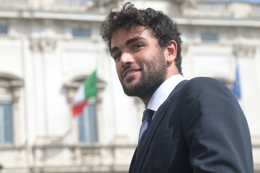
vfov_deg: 14.4
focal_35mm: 95
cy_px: 86
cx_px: 130
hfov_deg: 21.5
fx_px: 686
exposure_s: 1/640
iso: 200
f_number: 5.6
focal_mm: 95
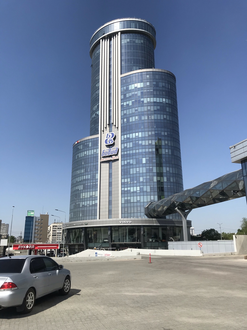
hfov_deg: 49.7
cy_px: 165
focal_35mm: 28
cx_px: 124
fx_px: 266
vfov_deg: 63.4
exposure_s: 1/3546
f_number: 1.8
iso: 20
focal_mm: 3.99
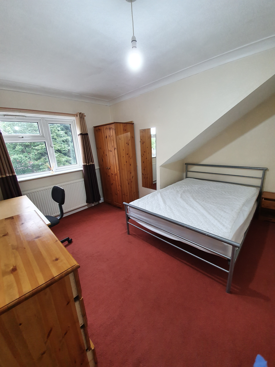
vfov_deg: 106.2
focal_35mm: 13
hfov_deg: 89.9
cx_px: 138
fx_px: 138
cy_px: 184
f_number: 2.2
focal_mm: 1.8
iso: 320
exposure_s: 1/50
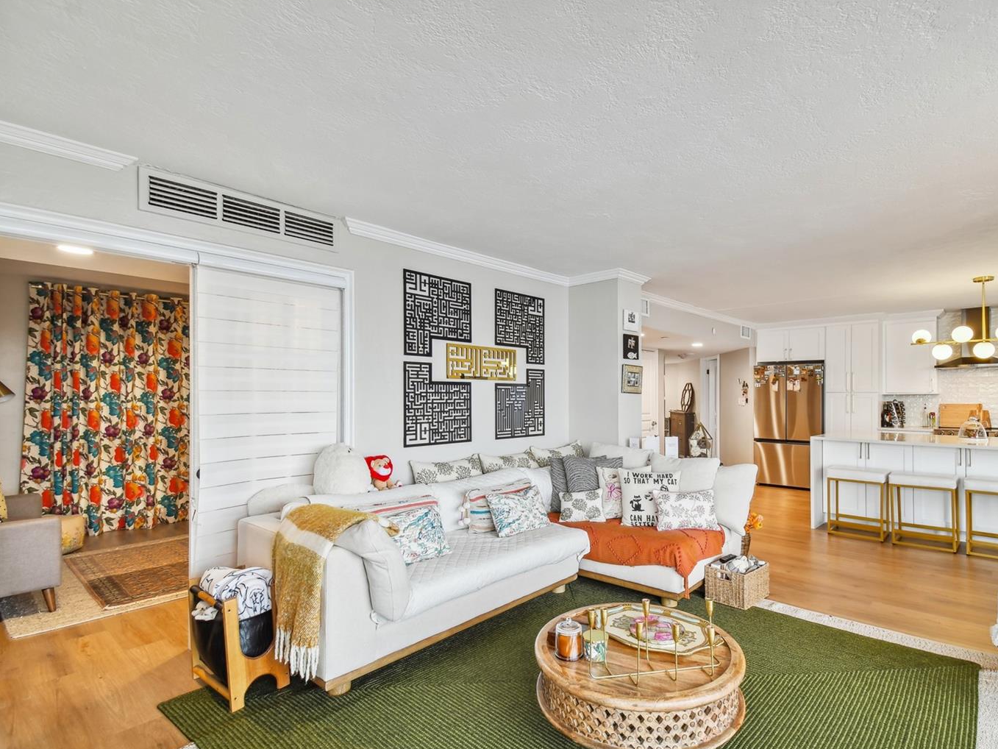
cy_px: 381
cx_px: 541
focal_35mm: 17
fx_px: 490
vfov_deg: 74.7
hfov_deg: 90.8
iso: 100
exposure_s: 1/3.33
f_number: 7.1
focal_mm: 10
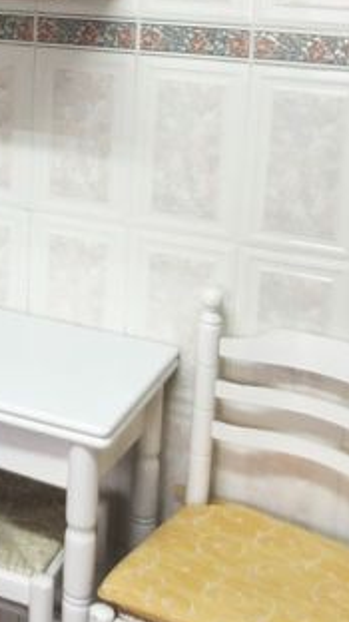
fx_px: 1138
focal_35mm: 69
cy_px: 120
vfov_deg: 29.8
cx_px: -125
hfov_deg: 16.4
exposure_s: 1/33
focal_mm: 3.99
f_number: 1.8
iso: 40
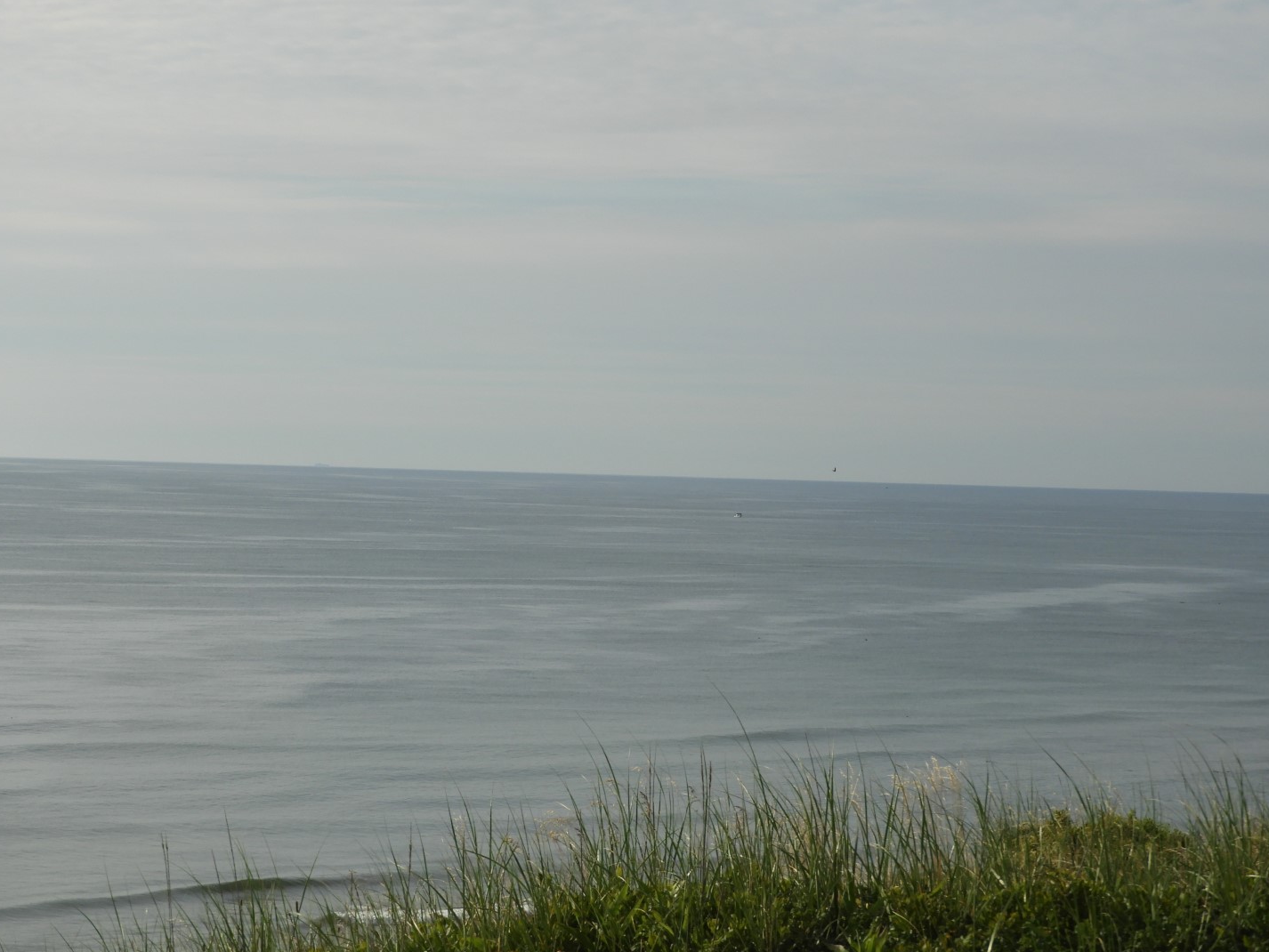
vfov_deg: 14.0
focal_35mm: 106
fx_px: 3887
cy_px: 479
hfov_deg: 18.5
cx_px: 633
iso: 100
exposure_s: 1/1250
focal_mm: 18.8
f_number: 4.8
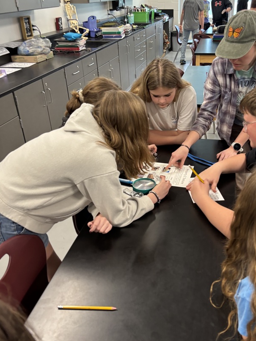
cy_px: 180
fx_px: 325
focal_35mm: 33
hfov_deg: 42.6
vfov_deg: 55.3
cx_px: 160
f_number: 1.6
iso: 200
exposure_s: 1/60
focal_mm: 5.96
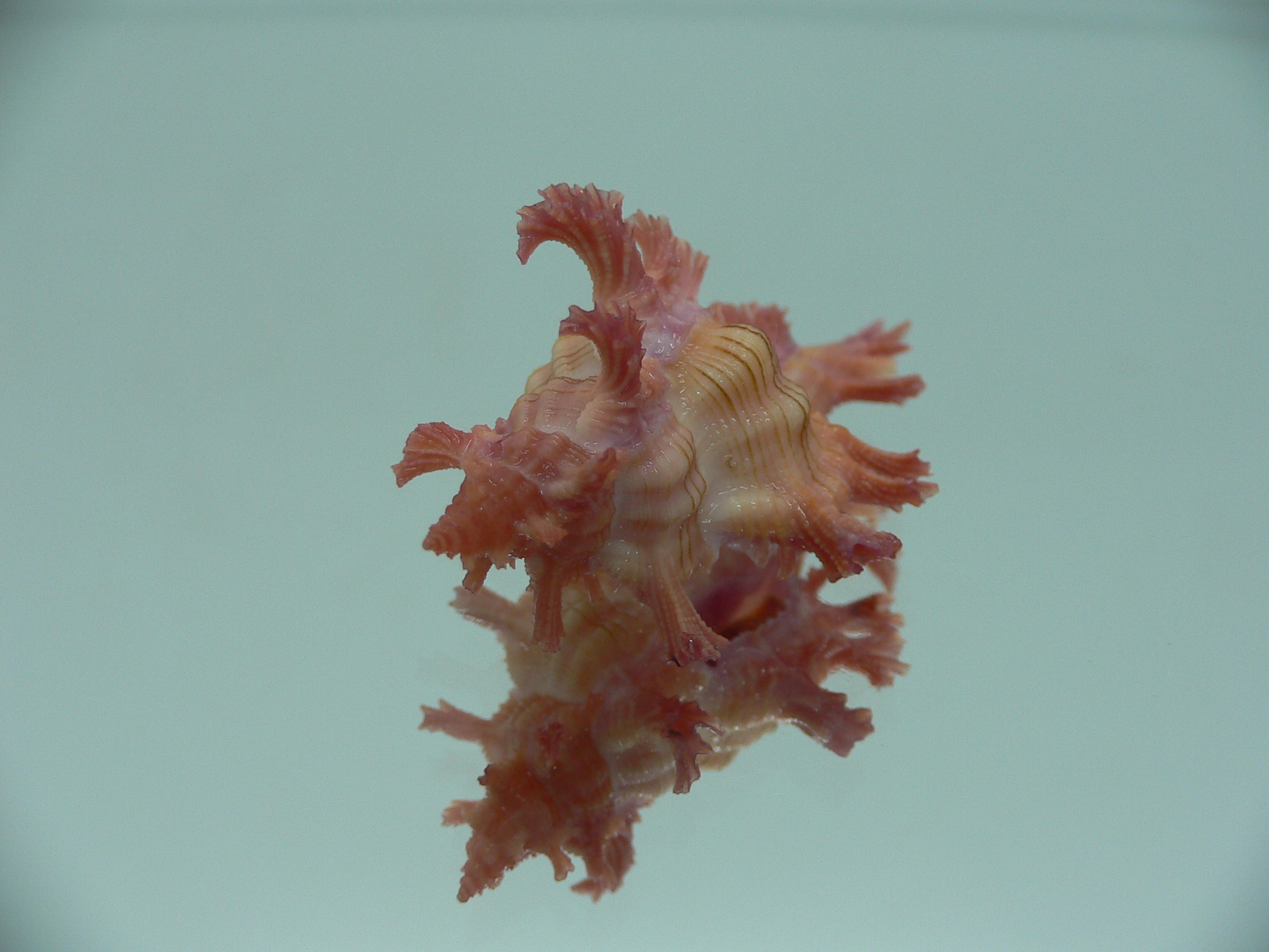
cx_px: 634
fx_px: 1283
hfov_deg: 52.6
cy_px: 476
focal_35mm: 35
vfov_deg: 40.7
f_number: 2.8
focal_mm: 4.6
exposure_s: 1/60
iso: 80
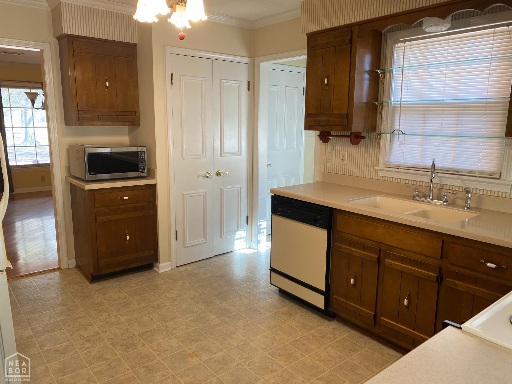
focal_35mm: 26
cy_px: 192
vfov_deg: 53.1
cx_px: 256
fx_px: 385
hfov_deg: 67.3
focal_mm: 4.25
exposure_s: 1/60
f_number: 1.8
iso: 80
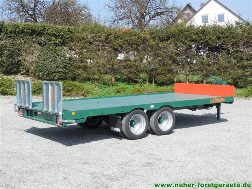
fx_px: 386
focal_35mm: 53
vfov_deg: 27.5
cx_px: 126
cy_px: 94
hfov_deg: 36.2
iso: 125
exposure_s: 1/640
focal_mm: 9.4
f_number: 4
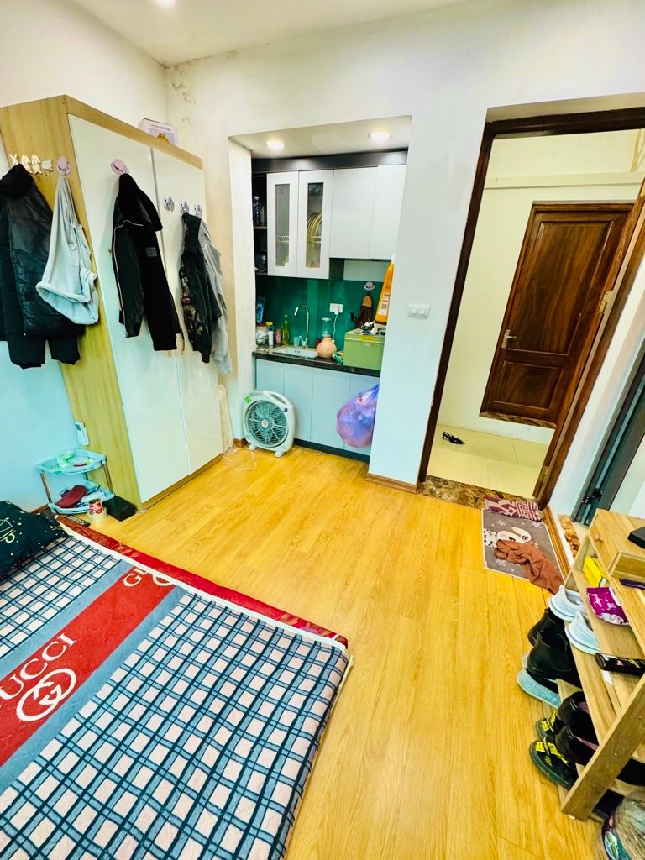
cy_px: 430
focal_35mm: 14
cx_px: 322
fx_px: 348
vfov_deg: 102.1
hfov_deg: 85.7
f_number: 2.2
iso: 320
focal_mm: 2.22
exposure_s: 1/99
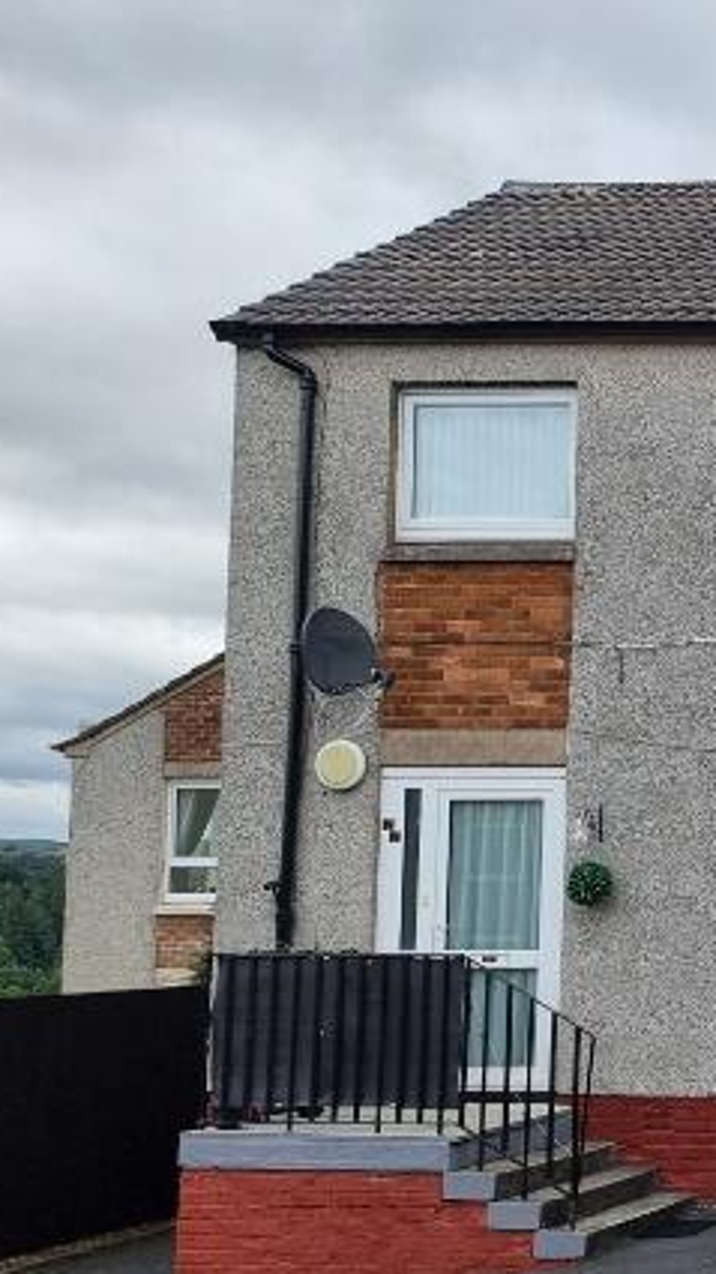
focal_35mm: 63
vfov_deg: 33.2
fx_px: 2127
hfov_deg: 16.0
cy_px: 800
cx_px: 1321
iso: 50
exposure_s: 1/399
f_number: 1.8
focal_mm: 6.7
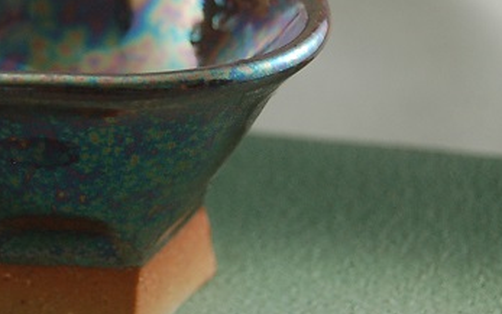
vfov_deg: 8.5
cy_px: 121
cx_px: 56
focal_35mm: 155
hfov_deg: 13.4
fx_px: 2120
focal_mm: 55
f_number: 5.6
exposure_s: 1/30
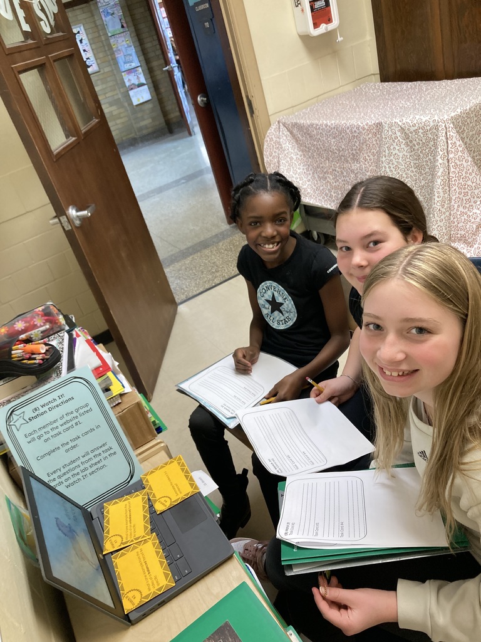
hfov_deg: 49.7
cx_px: 240
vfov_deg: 63.4
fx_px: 519
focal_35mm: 28
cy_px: 321
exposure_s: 1/60
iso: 160
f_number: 1.8
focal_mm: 3.99
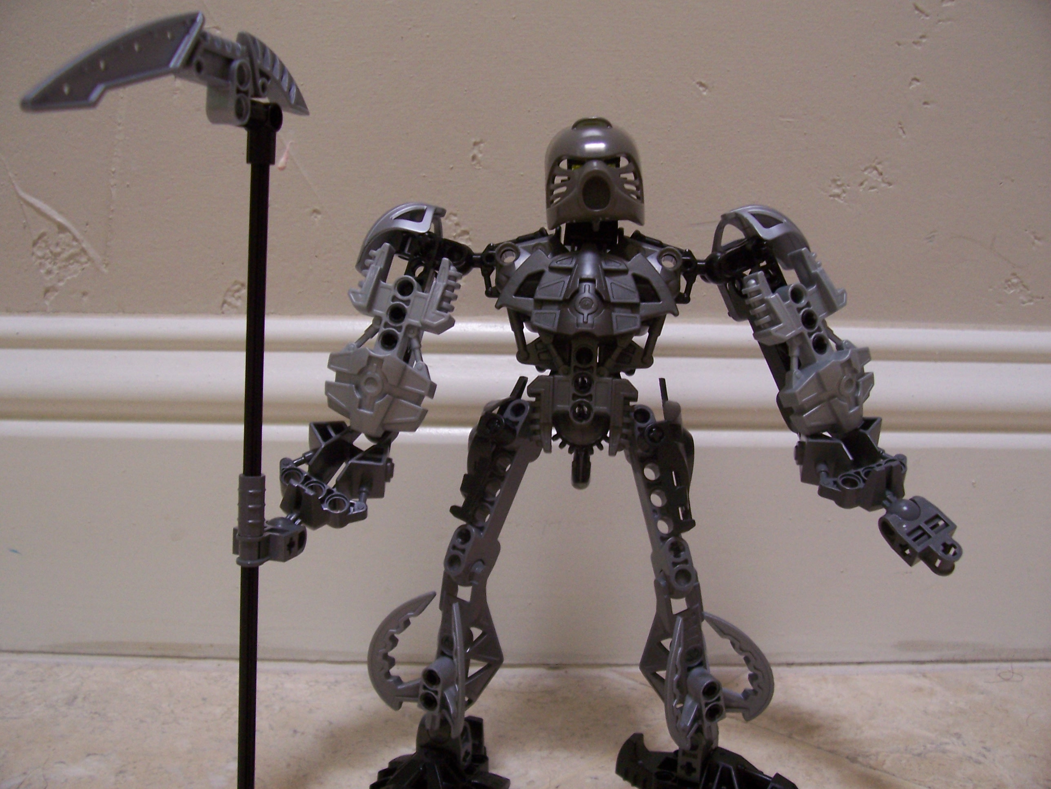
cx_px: 526
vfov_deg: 41.8
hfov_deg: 54.0
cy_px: 394
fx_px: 1032
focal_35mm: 34
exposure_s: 1/30
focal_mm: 5.6
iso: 160
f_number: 2.7
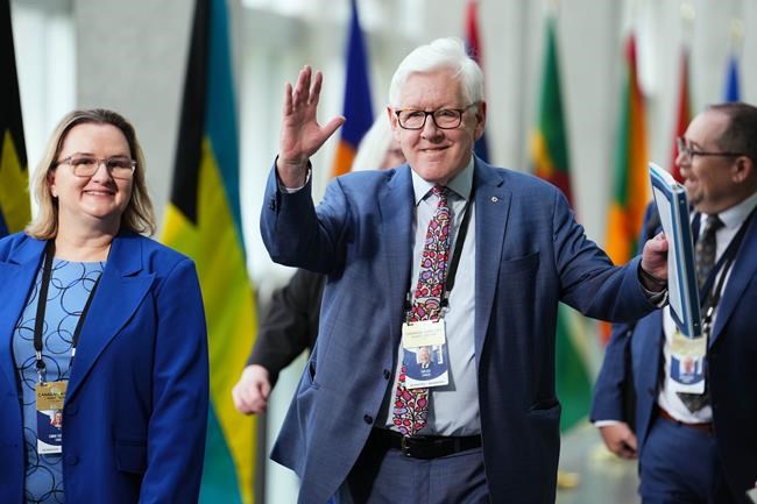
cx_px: 378
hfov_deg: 10.3
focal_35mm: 200
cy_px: 252
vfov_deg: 6.9
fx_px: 4204
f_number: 2.8
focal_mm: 200
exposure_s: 1/800
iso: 1600
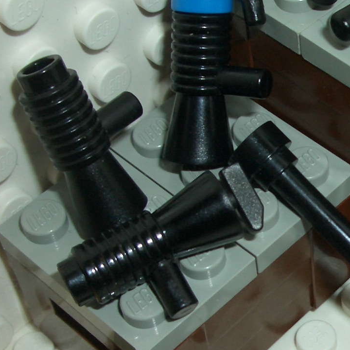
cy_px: 233
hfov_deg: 16.9
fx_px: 1132
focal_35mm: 99
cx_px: 399
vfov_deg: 17.5
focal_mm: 5.8
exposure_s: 1/60
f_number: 4.3
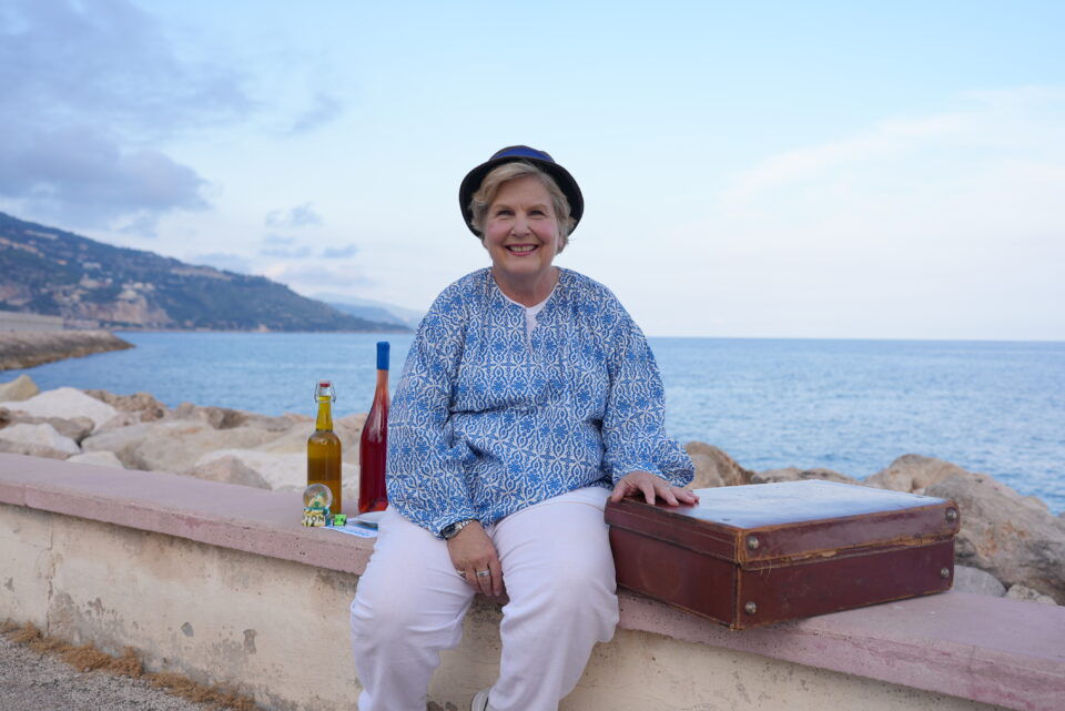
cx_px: 532
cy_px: 356
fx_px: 1036
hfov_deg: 54.4
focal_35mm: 35
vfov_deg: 37.9
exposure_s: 1/250
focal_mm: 35
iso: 80
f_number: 4
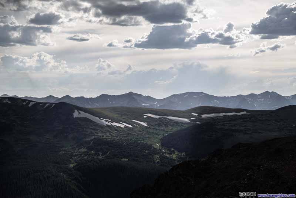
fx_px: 592
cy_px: 99
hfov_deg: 28.1
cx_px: 148
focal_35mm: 72
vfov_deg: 18.9
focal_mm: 72
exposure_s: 1/1250
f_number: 4.5
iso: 100
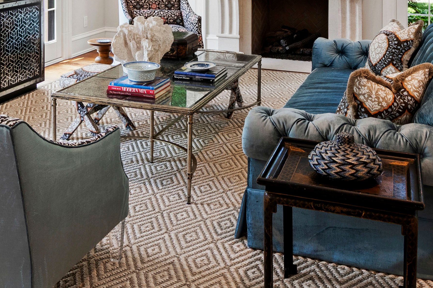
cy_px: -78
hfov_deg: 41.9
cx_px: 204
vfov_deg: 25.1
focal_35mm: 47
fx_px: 565
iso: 100
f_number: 8
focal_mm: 10
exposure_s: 1/3
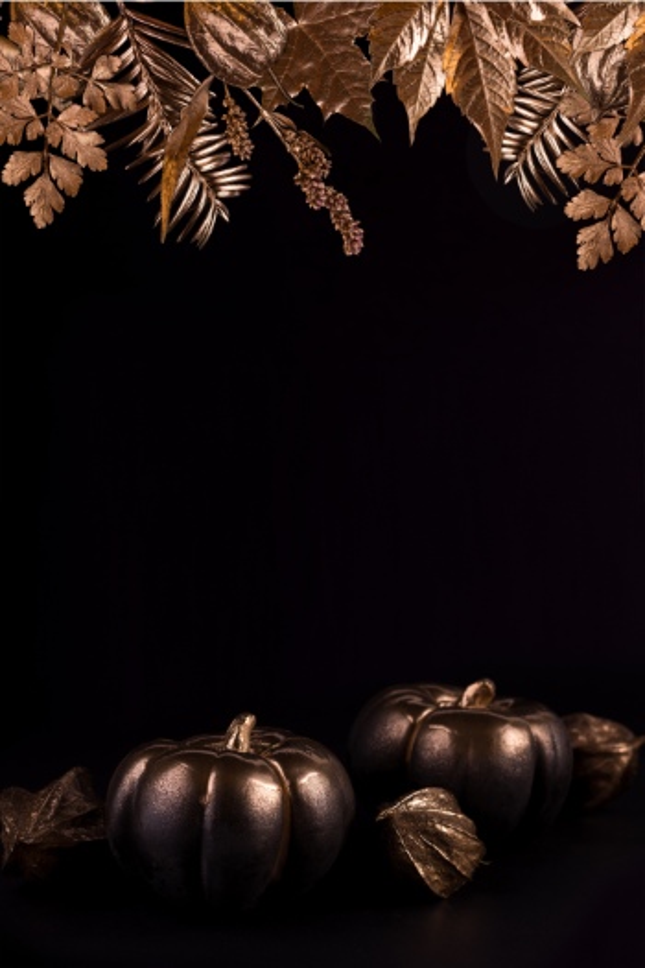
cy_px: 484
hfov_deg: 27.0
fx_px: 1344
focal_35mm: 50
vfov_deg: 39.6
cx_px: 322
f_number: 8
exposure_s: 1/100
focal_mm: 50
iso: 100
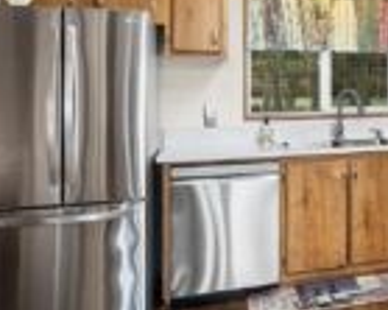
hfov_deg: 32.9
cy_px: 105
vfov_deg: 32.5
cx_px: 469
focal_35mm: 46
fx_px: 528
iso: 1000
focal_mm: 17
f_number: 7.1
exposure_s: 1/25
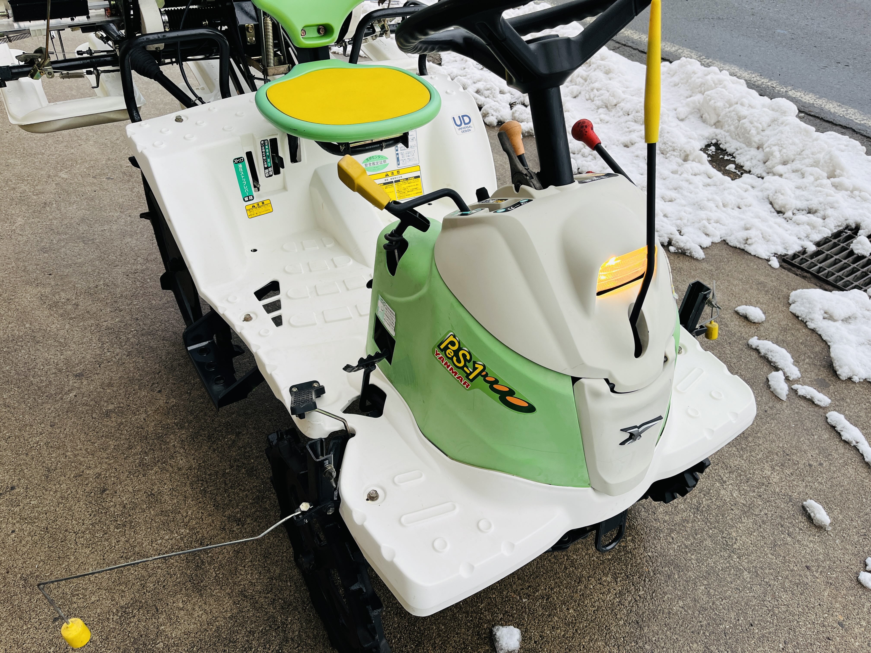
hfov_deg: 67.3
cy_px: 326
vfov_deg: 53.1
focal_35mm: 26
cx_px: 436
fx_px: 654
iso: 40
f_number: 1.6
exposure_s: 1/76
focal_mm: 5.1
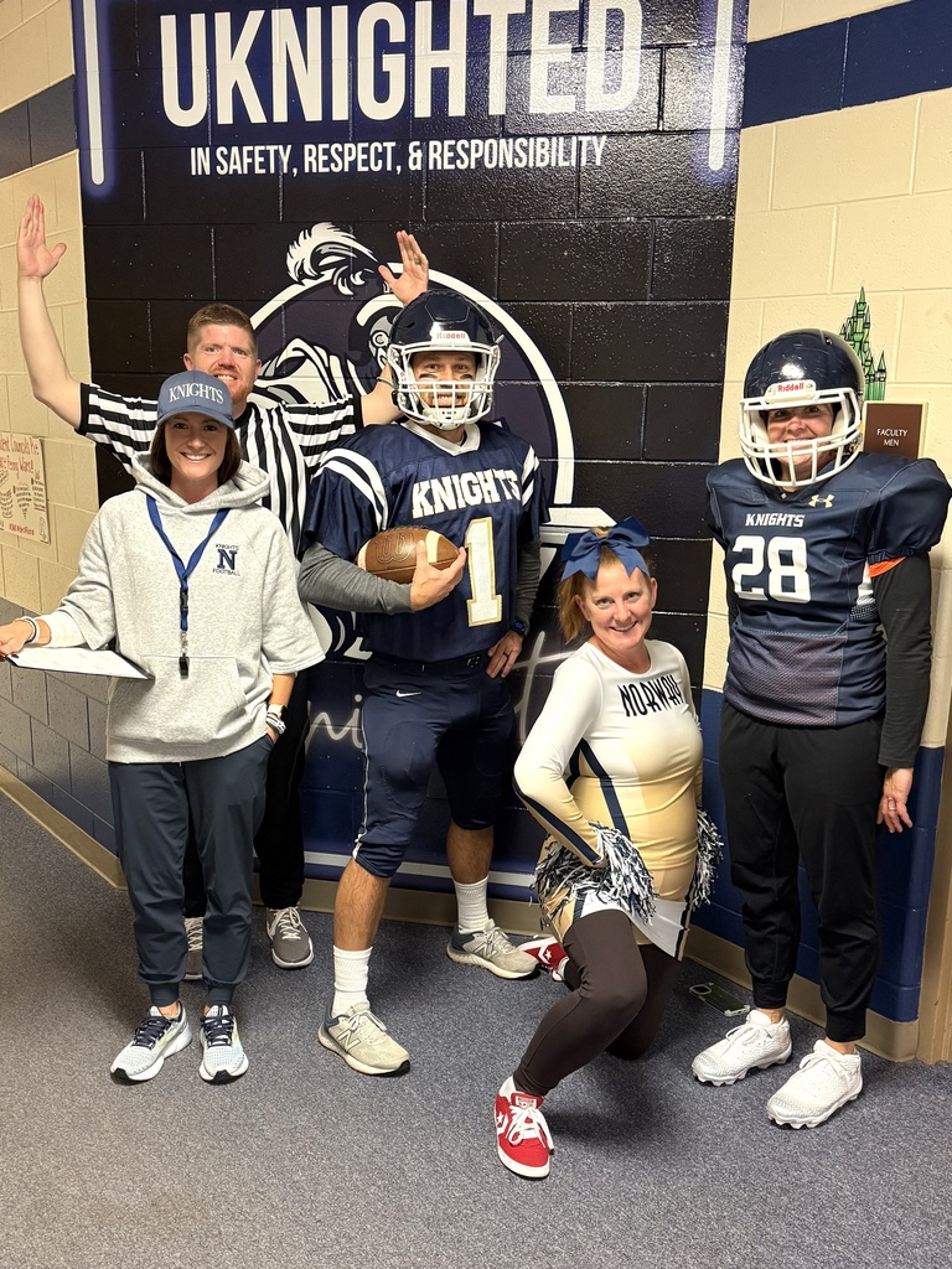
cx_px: 476
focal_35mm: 24
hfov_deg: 56.8
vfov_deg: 71.6
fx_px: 880
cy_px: 634
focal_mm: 6.76
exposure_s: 1/60
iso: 400
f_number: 1.78
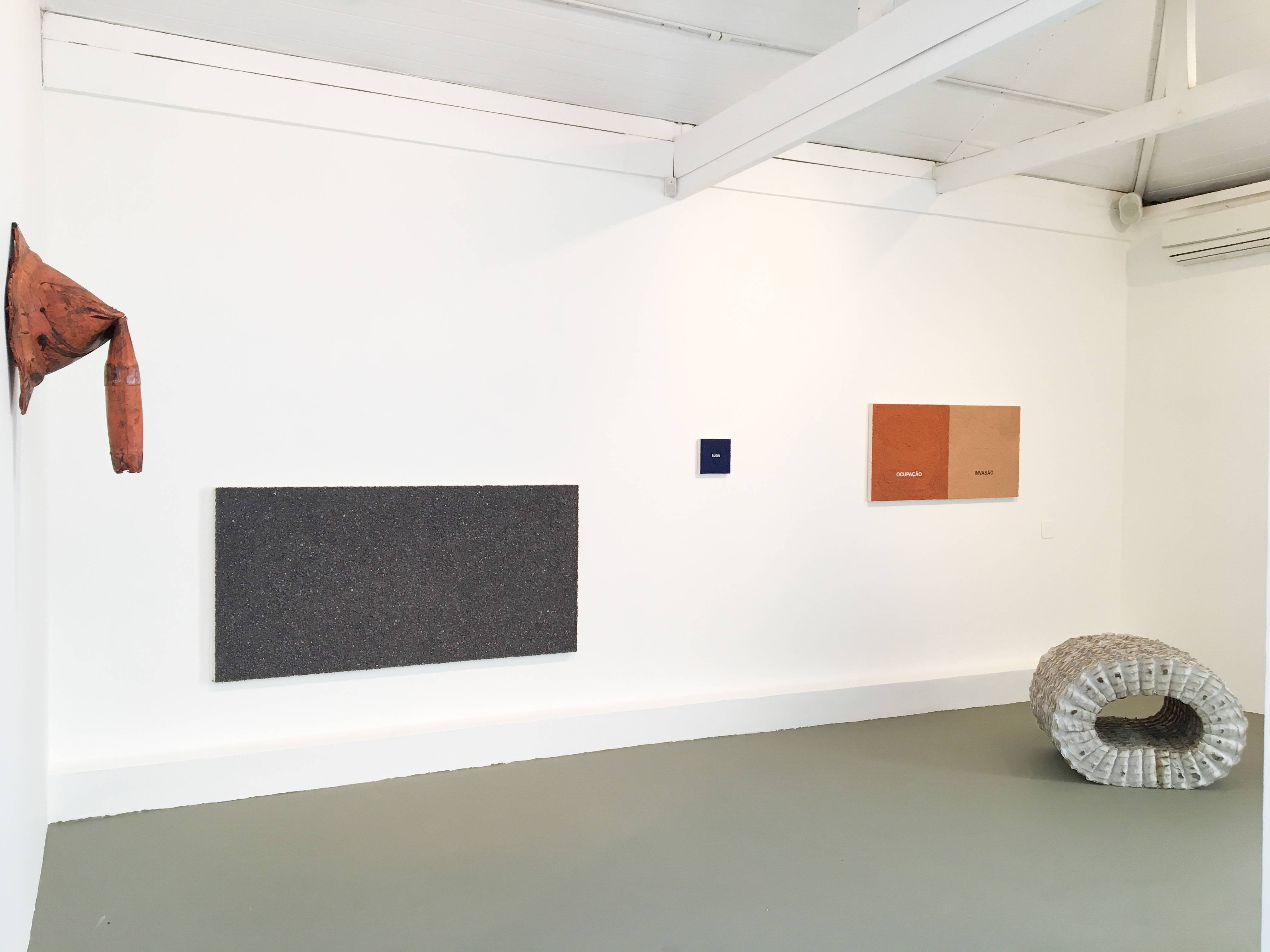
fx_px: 1064
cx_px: 635
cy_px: 476
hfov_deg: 61.7
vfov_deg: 48.2
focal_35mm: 29
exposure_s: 1/40
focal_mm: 4.15
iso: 25
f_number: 2.2
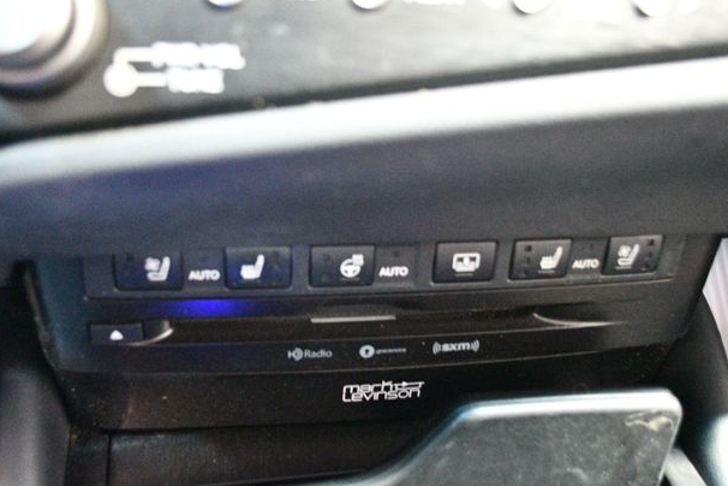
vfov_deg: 35.1
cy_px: 250
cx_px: 352
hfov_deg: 50.7
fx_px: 768
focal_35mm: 38
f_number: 4
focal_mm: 24
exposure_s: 1/6
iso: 12800
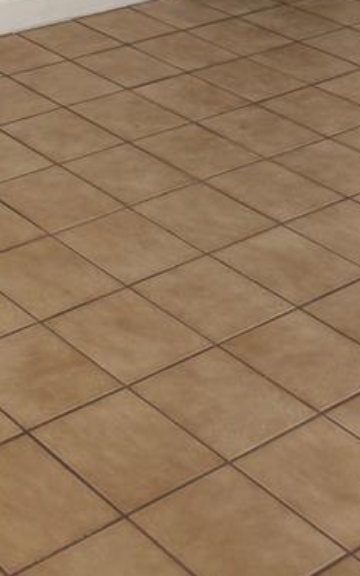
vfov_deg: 22.0
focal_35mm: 82
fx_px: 1285
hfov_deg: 14.8
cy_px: -220
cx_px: -182
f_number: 1.78
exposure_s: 1/60
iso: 125
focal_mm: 6.76
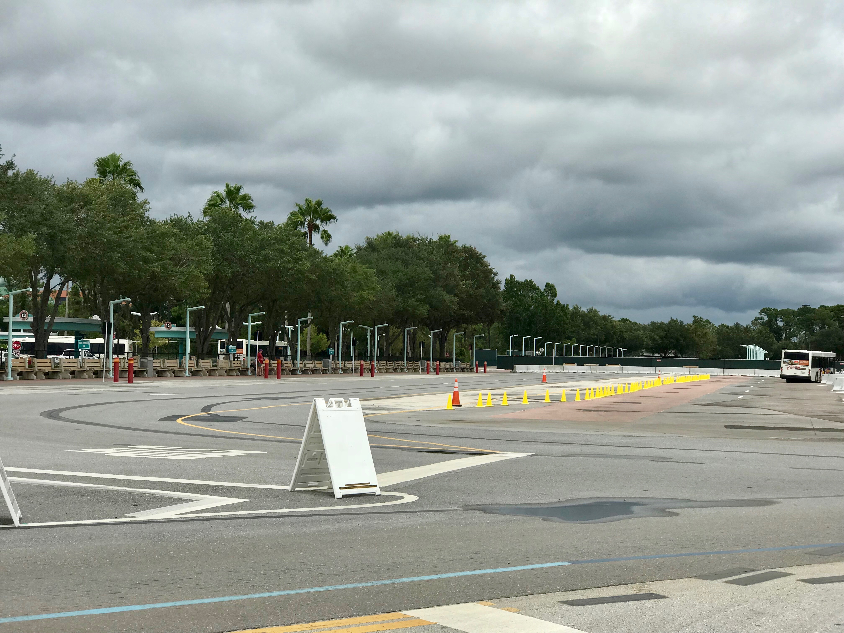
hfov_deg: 33.8
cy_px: 316
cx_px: 422
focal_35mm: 57
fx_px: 1390
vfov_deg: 25.7
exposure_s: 1/1709
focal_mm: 6.6
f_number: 2.8
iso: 20
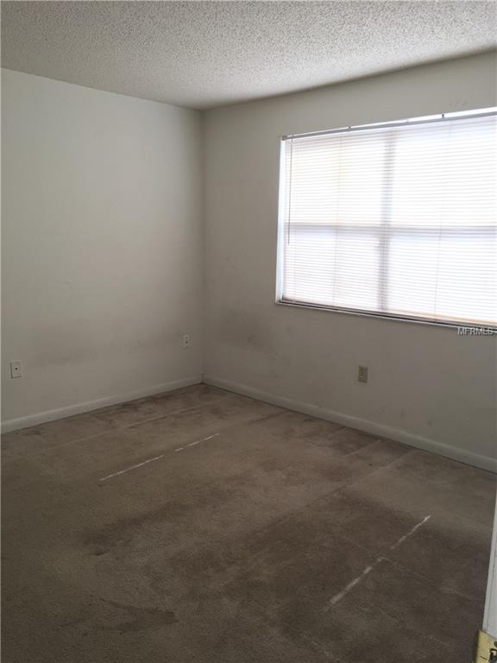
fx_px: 555
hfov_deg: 48.2
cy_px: 332
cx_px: 248
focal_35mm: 29
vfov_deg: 61.7
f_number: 2.2
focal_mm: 4.15
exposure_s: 1/60
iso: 32
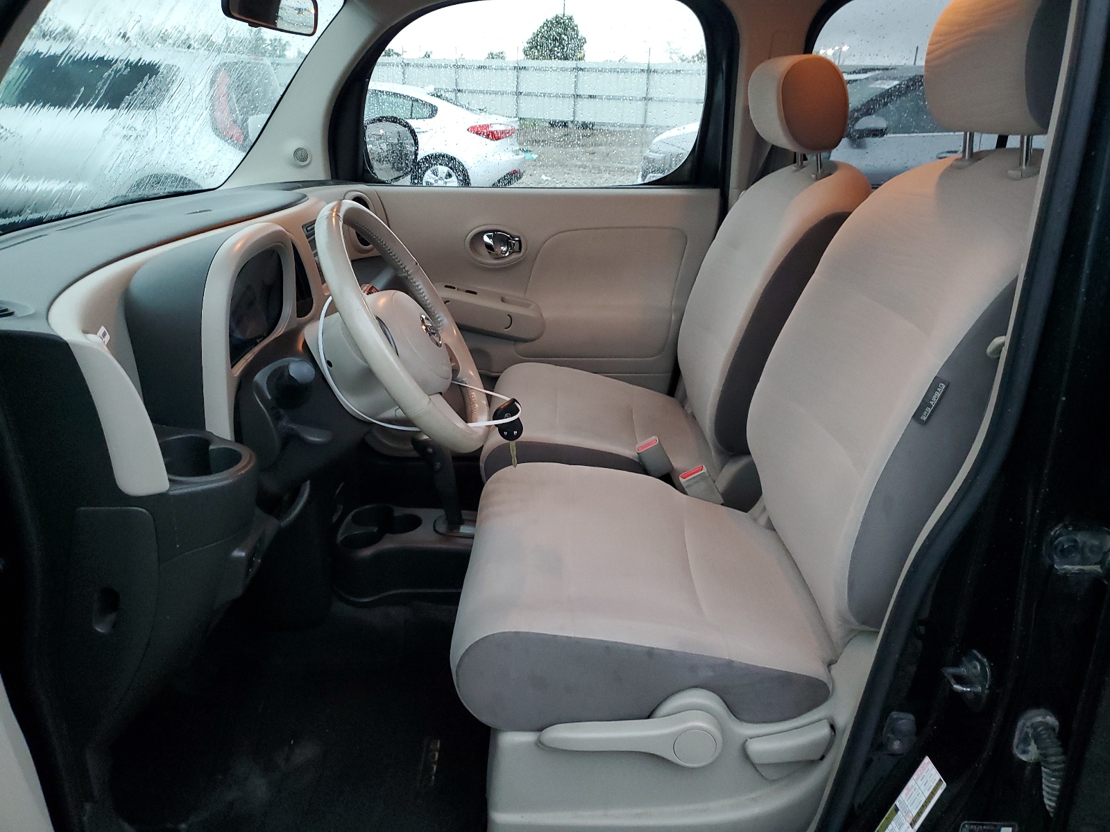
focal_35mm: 26
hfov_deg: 67.3
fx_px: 834
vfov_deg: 53.1
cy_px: 416
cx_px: 555
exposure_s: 1/24
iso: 305
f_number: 1.5
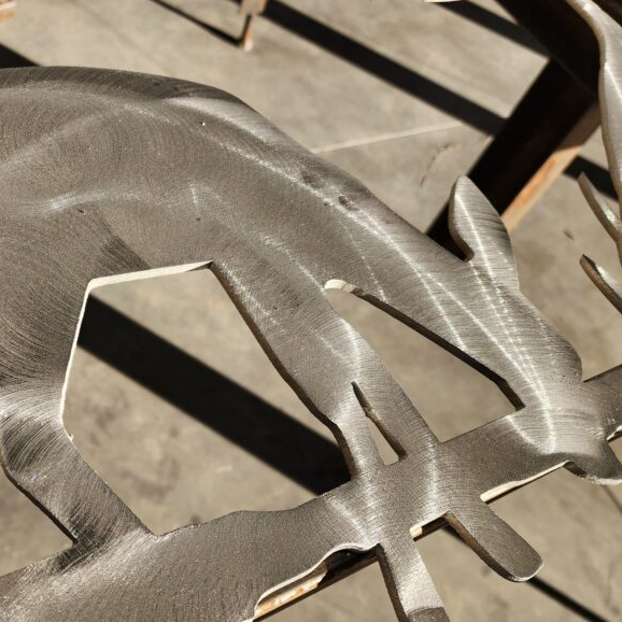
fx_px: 732
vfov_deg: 46.0
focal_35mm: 36
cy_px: 308
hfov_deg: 44.8
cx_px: 170
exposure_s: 1/309
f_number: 1.8
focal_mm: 6.4
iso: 12
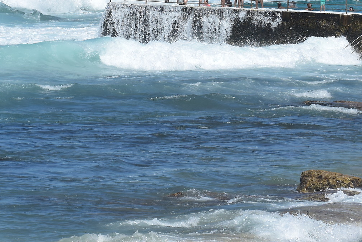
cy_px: 8
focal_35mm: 351
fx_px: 3530
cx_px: 304
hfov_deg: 5.9
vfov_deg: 3.9
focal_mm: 55.1
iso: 160
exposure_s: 1/1250
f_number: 5
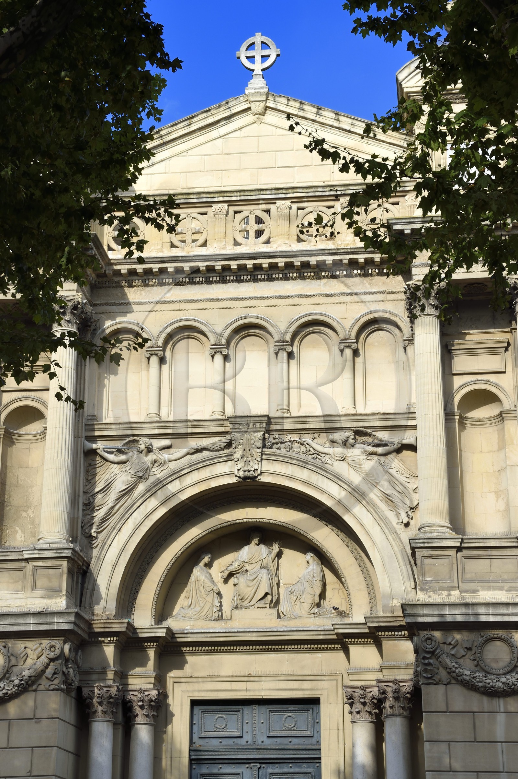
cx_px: 259
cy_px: 390
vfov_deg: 28.9
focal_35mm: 70
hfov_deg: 19.4
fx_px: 1512
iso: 200
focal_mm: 70
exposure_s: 1/125
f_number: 16
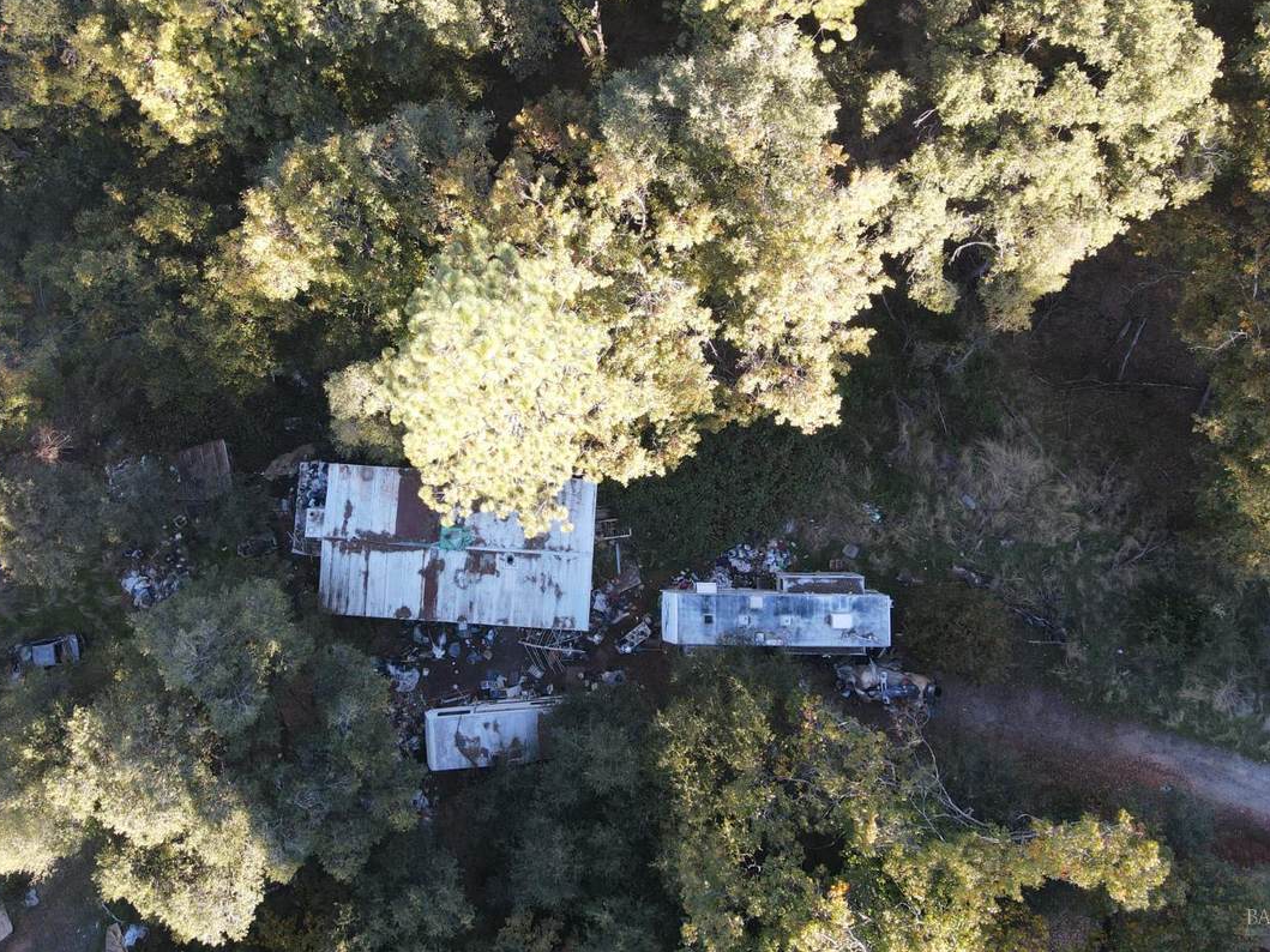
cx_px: 562
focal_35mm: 29
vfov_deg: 47.9
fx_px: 1064
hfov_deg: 61.5
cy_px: 378
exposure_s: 1/60
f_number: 2.8
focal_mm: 4.5
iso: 110
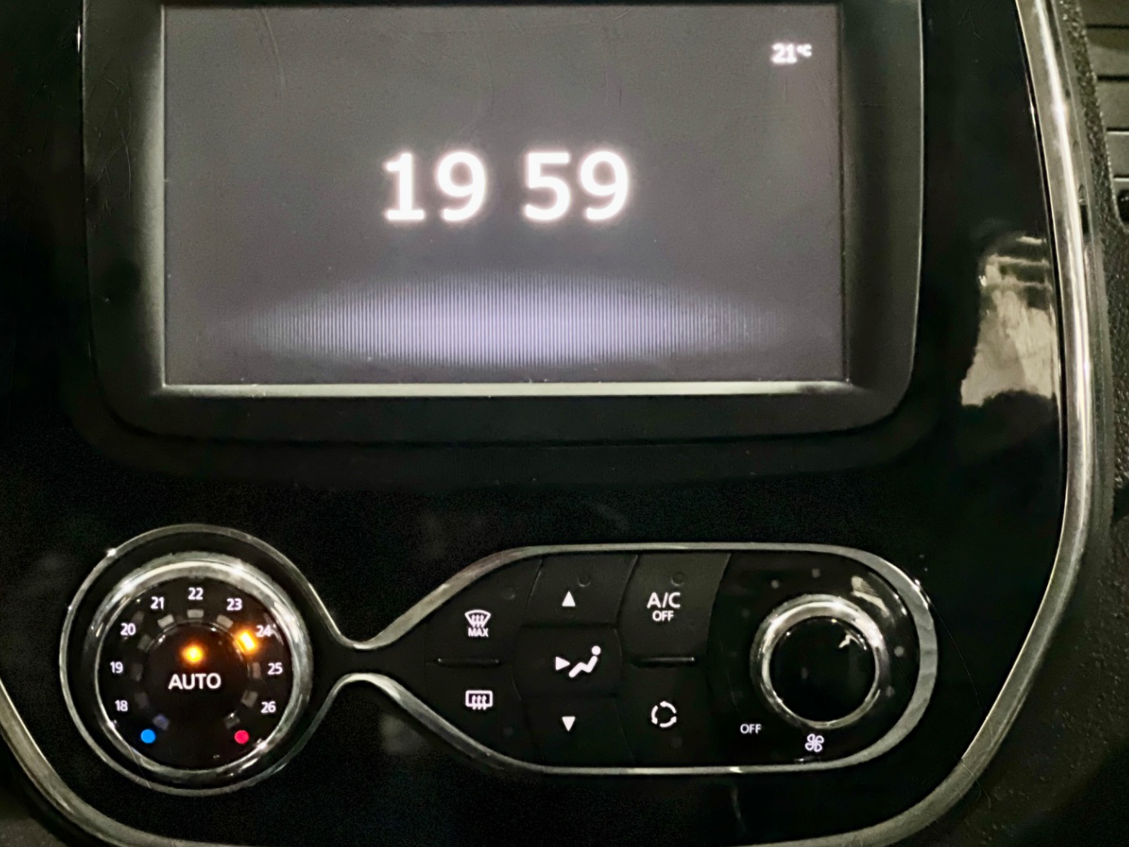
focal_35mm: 112
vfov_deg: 13.2
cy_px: 275
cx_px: 486
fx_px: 3653
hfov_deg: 17.6
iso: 1600
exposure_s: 1/15
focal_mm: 9
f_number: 2.8
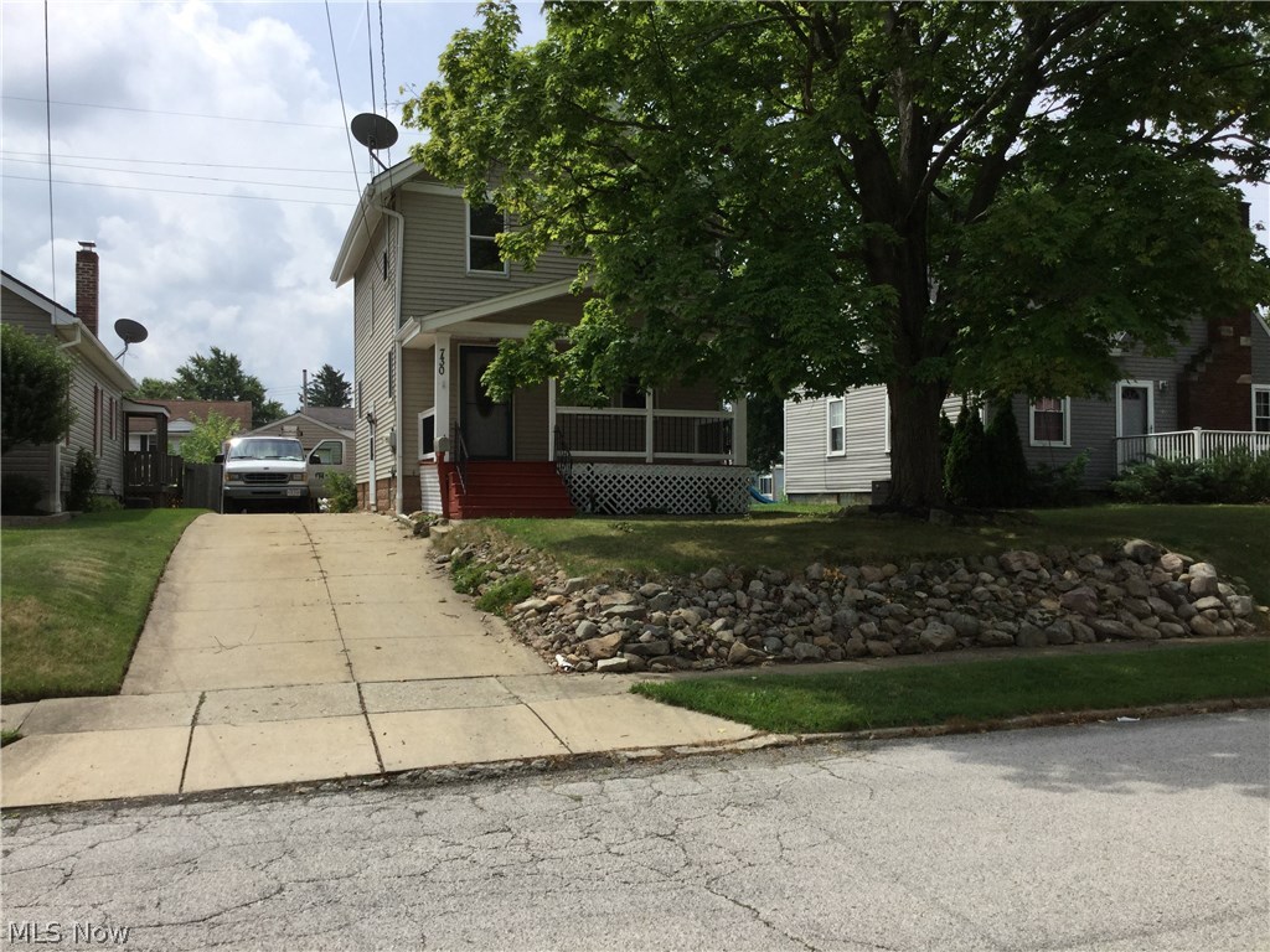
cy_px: 476
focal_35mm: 31
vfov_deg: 45.4
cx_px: 635
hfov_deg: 58.4
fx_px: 1137
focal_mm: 3.3
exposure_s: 1/1664
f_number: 2.4
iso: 25
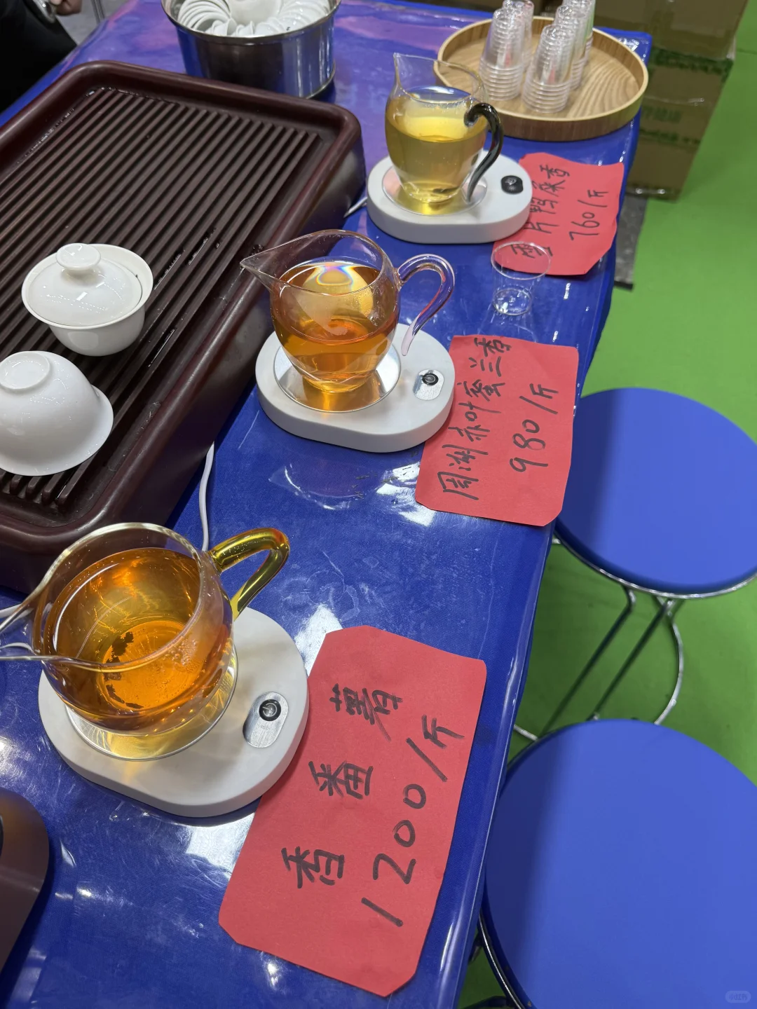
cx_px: 378
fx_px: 700
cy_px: 504
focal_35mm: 24
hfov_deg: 56.8
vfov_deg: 71.6
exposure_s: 1/100
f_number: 1.78
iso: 64
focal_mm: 6.76
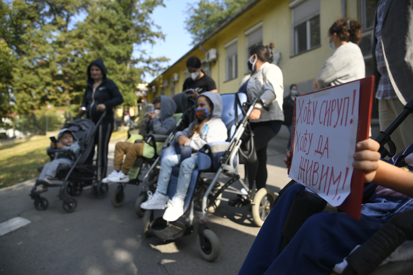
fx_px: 275
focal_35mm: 24
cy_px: 138
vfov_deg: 53.1
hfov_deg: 73.7
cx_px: 206
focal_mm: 24
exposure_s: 1/1250
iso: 400
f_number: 4
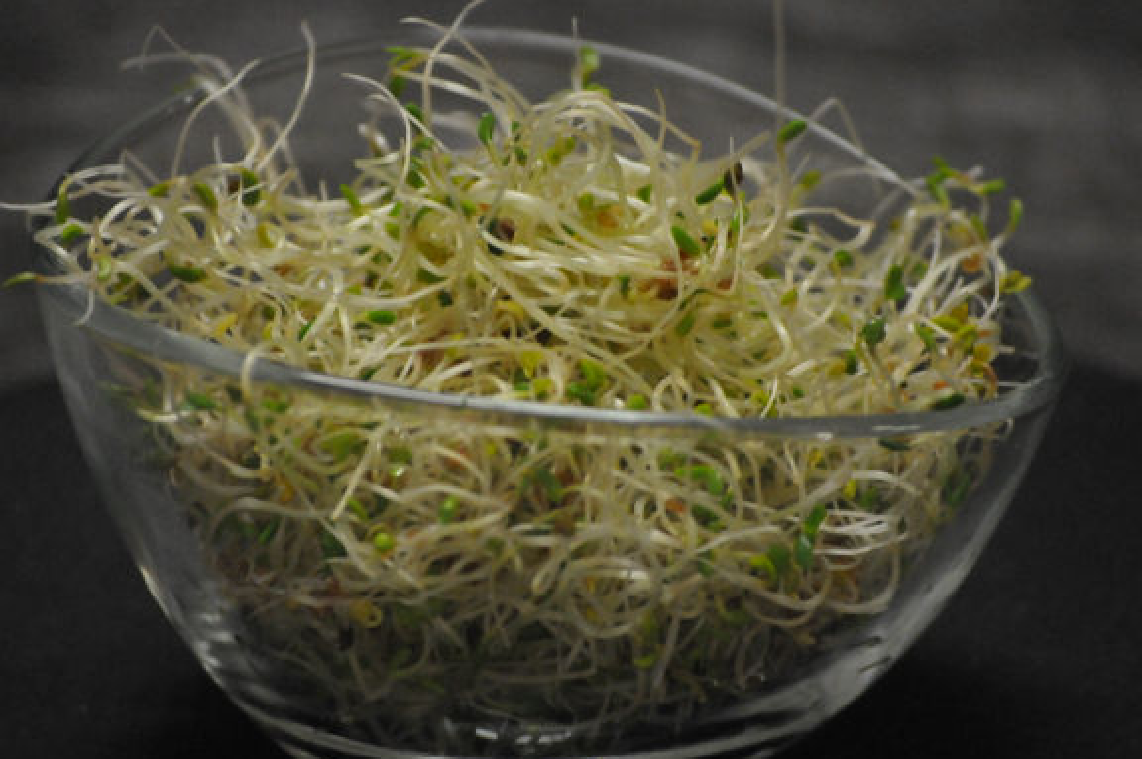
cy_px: 383
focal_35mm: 259
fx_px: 8197
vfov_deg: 5.3
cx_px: 539
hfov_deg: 8.0
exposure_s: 1/100
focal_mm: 135
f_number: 5
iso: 3200
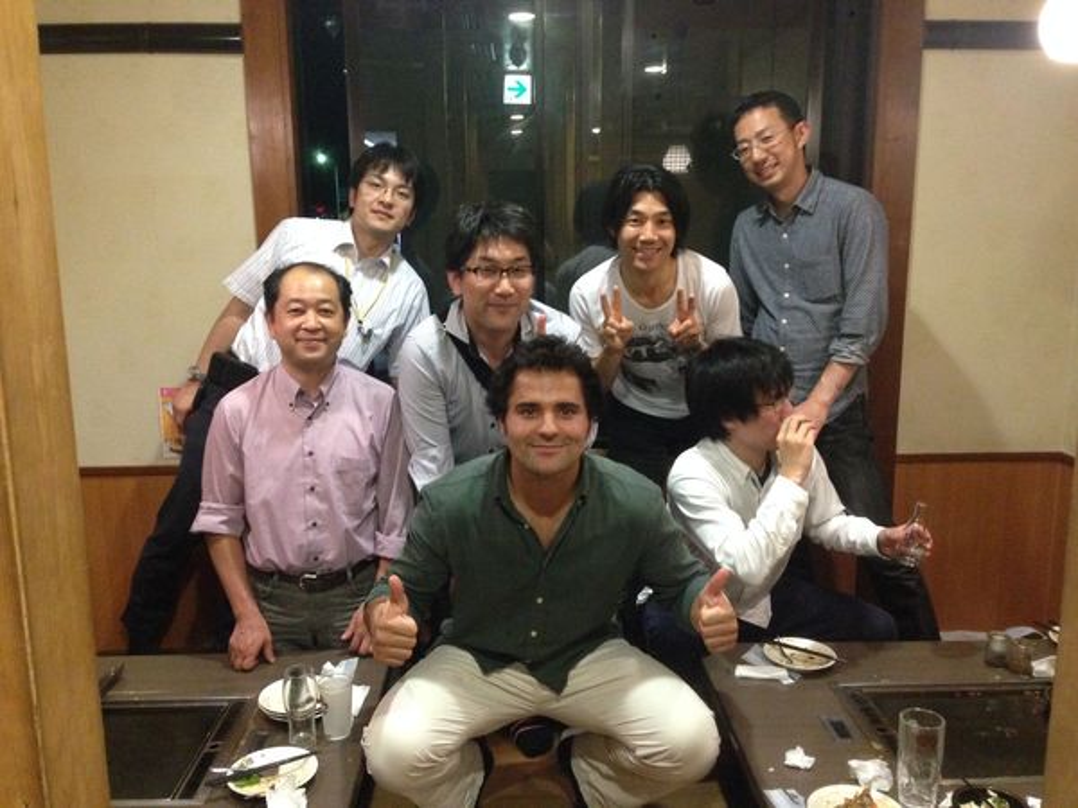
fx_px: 1028
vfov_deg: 42.9
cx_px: 539
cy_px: 404
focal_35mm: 33
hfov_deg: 55.4
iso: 500
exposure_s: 1/15
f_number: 2.4
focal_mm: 4.12
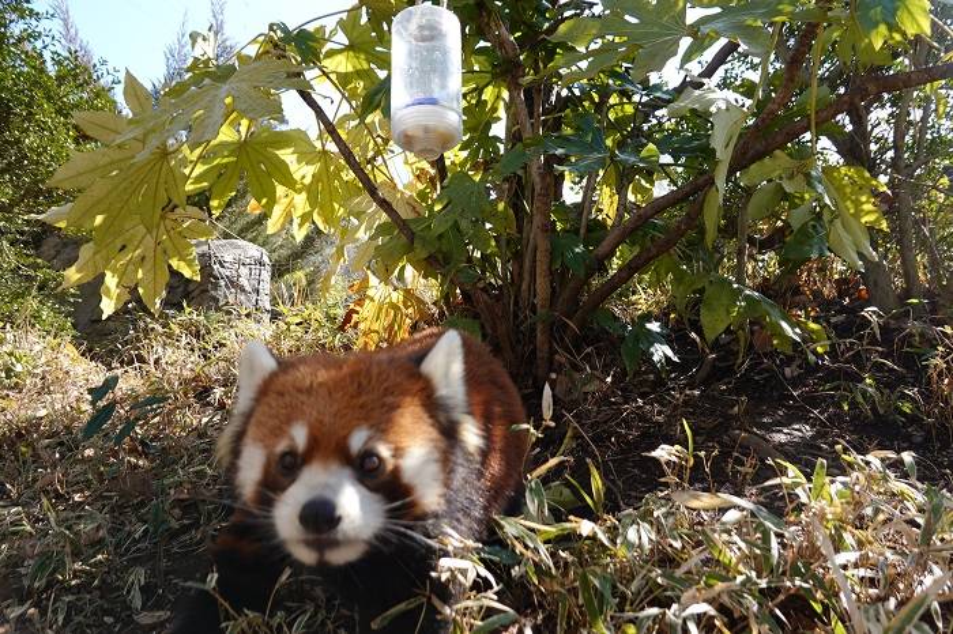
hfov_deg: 63.7
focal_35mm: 29
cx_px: 476
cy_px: 317
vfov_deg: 44.9
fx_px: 767
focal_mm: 10.8
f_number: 4
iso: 100
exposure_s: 1/200
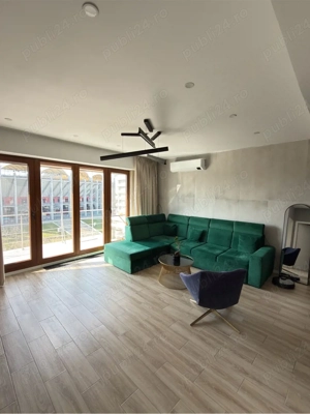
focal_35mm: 16
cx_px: 155
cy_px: 207
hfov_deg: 78.1
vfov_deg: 94.5
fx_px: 191
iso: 64
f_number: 2.2
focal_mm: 2.22
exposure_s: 1/115
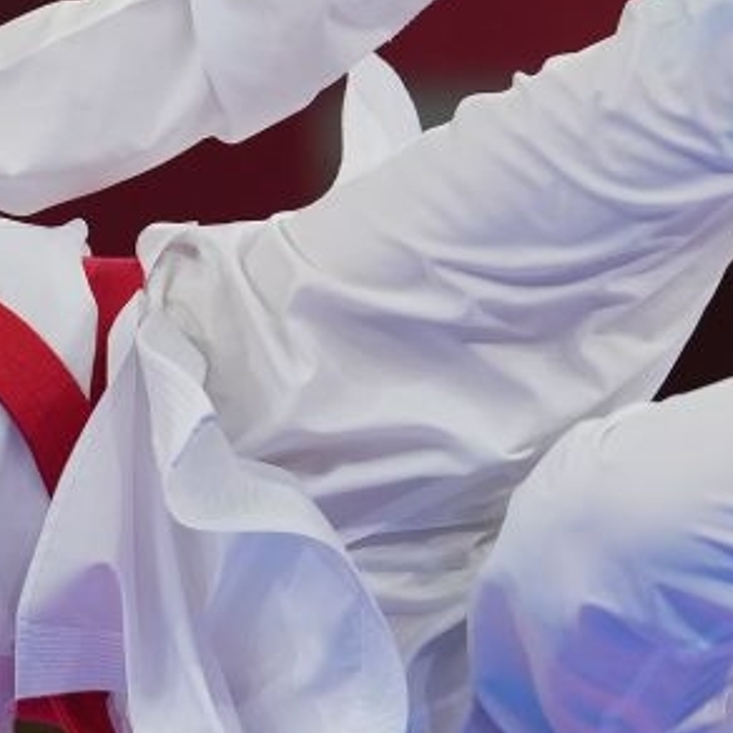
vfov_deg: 1.7
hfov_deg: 1.7
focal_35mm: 1047
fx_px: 25083
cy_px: 512
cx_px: 311
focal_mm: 200
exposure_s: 1/1000
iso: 500
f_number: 2.8
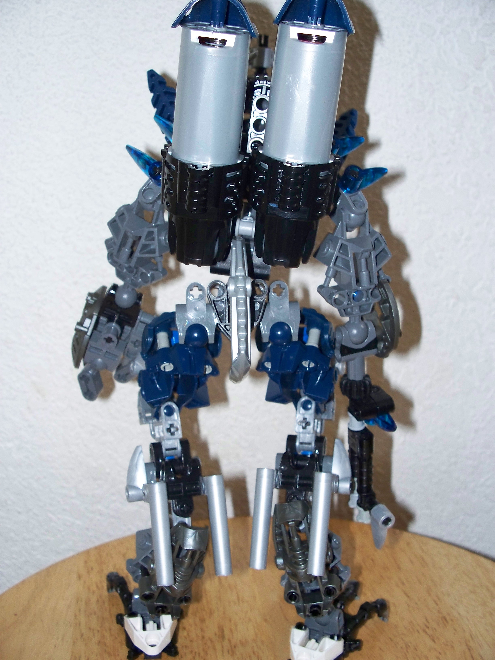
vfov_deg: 40.4
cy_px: 330
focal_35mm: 47
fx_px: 896
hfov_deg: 30.9
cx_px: 248
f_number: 2.9
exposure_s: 1/30
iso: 200
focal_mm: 9.86
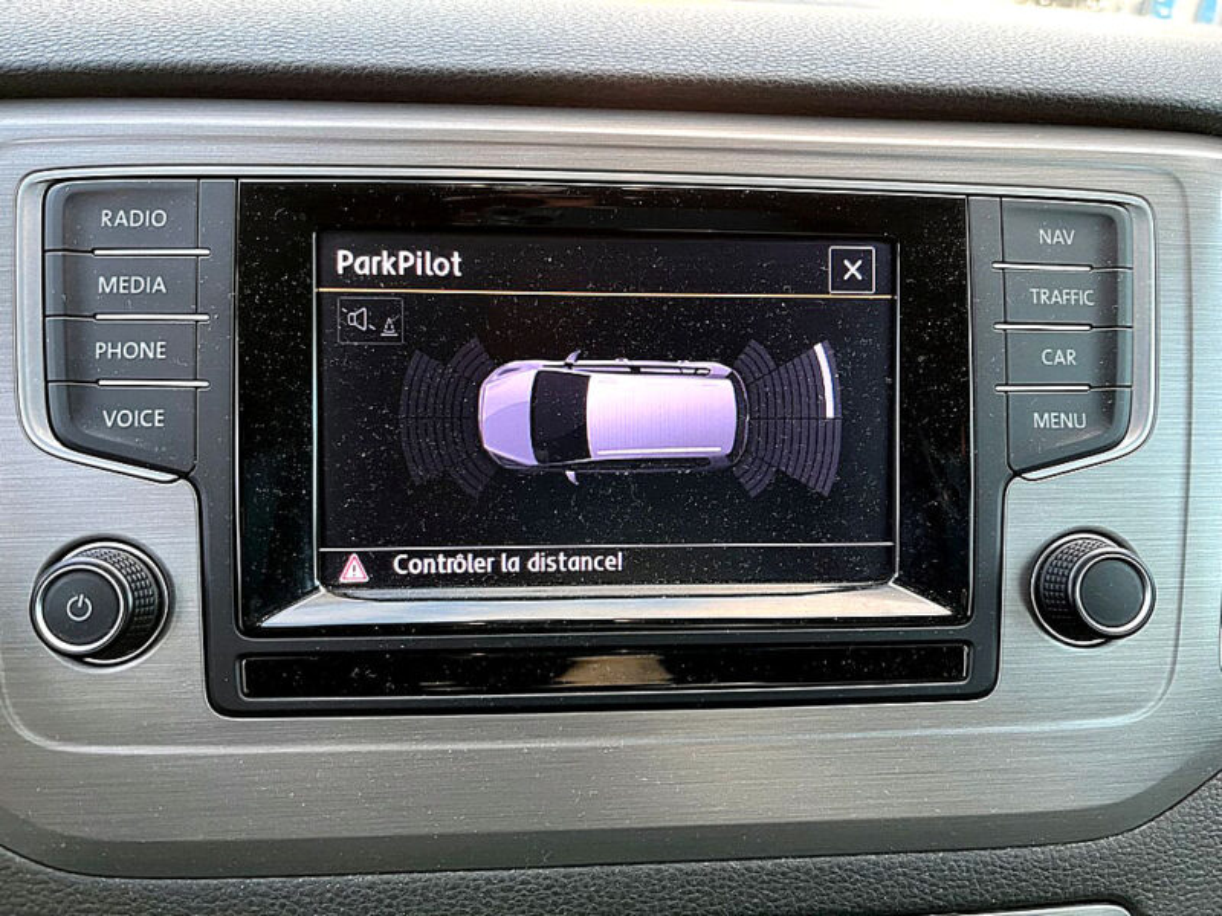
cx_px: 611
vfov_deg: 53.1
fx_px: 918
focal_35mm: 26
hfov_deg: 67.3
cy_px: 458
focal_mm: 5.1
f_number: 1.6
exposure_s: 1/80
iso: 125
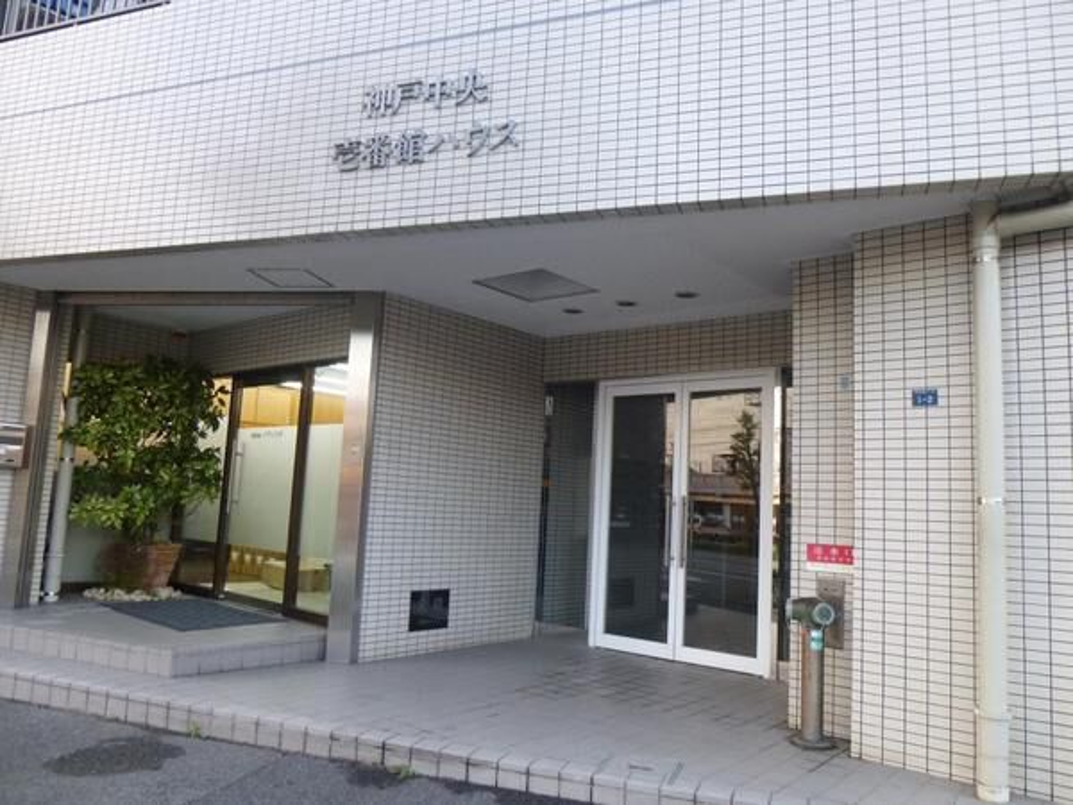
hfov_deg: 69.4
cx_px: 536
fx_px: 775
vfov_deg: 54.9
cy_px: 402
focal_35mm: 25
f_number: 3.1
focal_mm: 4.5
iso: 200
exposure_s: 1/60
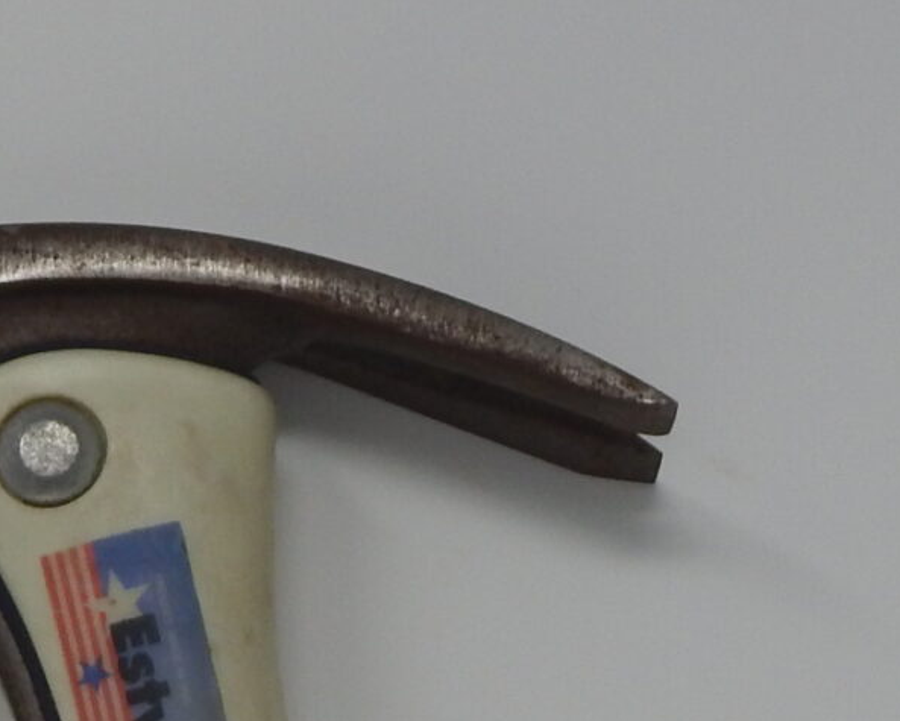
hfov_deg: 12.0
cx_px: 118
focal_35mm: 160
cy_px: 1419
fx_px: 4264
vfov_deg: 9.1
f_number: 3.4
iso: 125
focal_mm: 6.8
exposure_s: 1/160
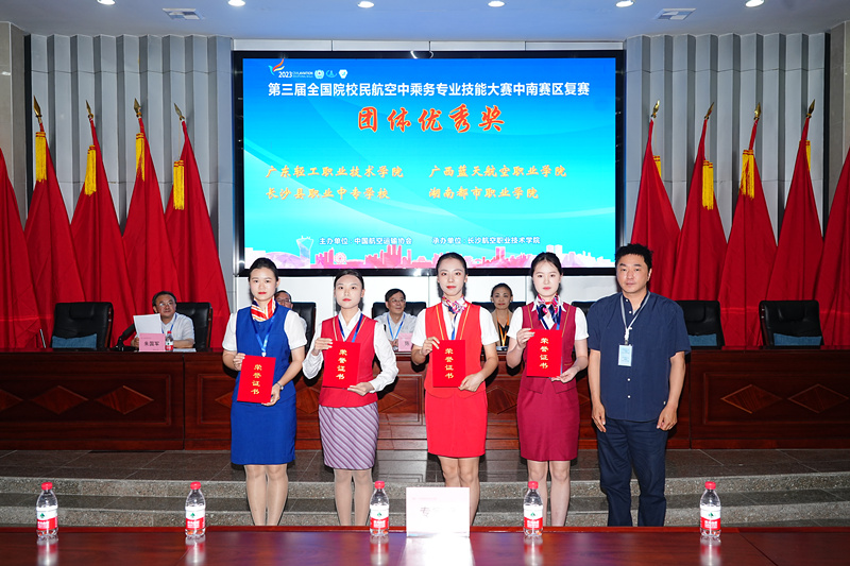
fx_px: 779
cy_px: 283
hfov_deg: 57.2
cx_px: 425
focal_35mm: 33
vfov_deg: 40.0
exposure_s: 1/160
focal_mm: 33
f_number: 5
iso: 800
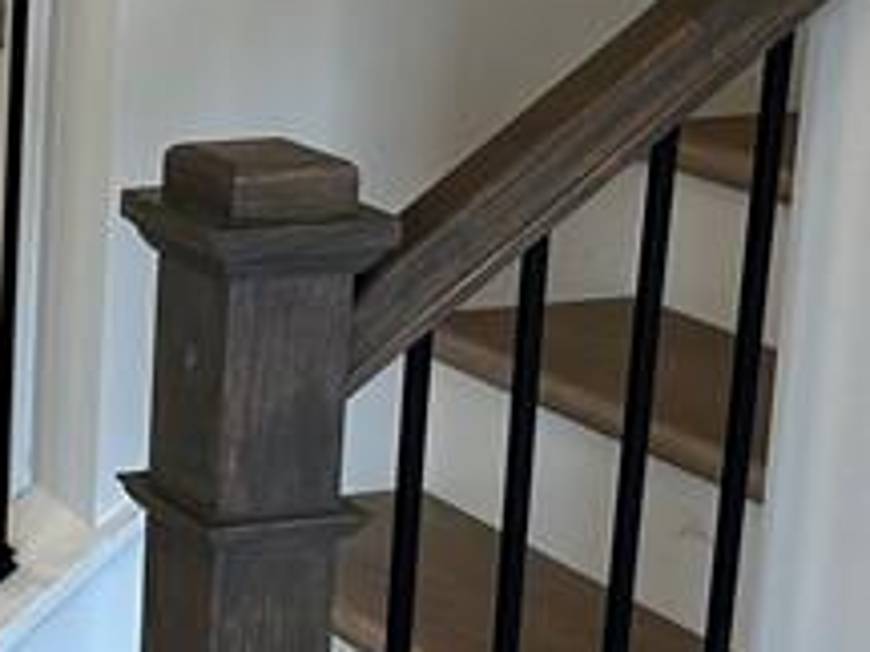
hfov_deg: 15.8
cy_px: 177
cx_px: -447
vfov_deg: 13.0
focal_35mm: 114
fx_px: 2865
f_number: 1.78
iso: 125
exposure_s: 1/120
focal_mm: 6.86
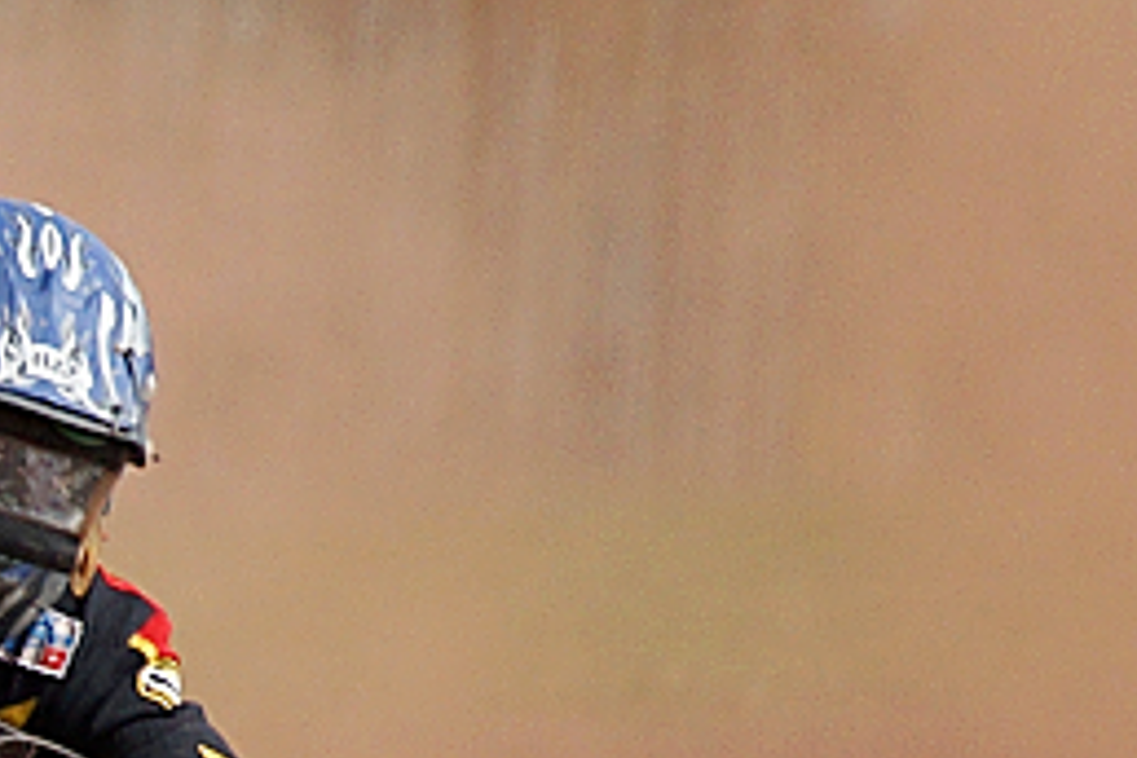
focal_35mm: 2787
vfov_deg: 0.5
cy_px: 829
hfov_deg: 0.7
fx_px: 88016
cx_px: -639
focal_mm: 400
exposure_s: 1/800
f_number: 5.6
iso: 200
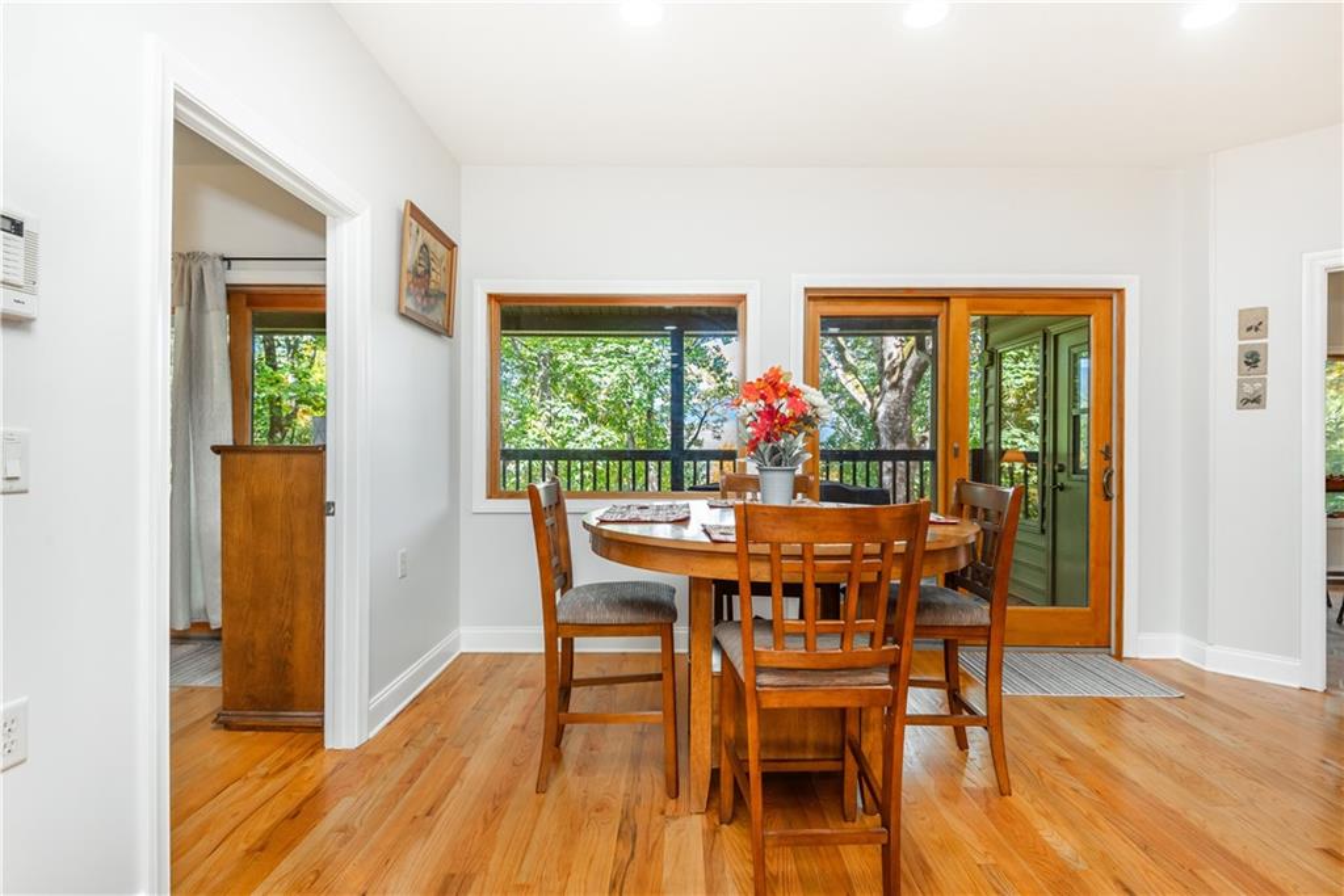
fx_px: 672
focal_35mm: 18
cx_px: 672
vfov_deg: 67.4
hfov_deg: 90.0
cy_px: 448
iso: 800
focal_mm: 18
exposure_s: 1/40
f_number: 8
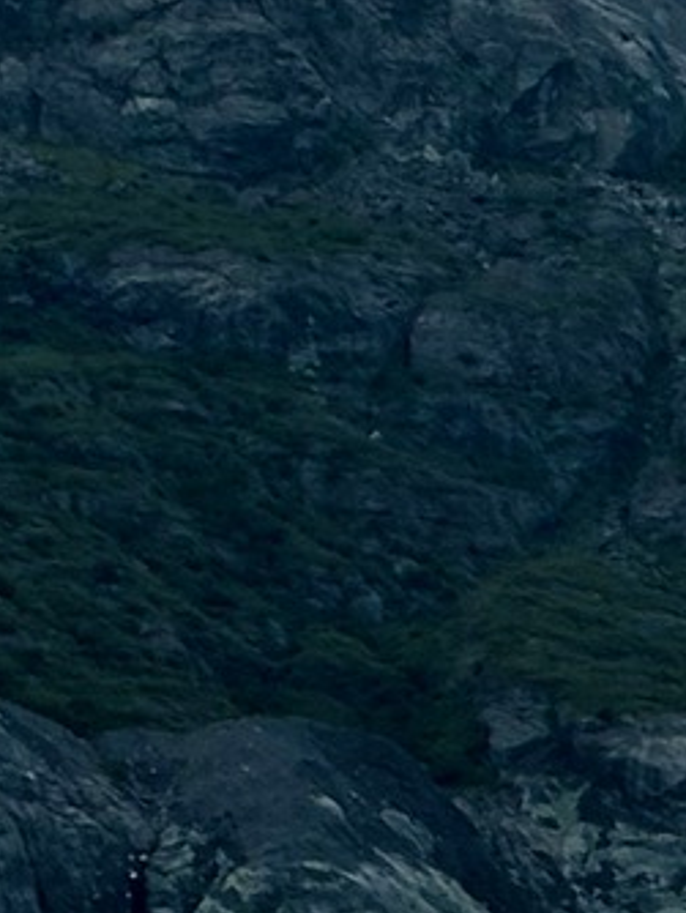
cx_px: 2260
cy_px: 282
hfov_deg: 4.8
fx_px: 7759
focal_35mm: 294
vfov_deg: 6.7
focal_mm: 6.86
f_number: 1.78
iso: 64
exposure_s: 1/3367
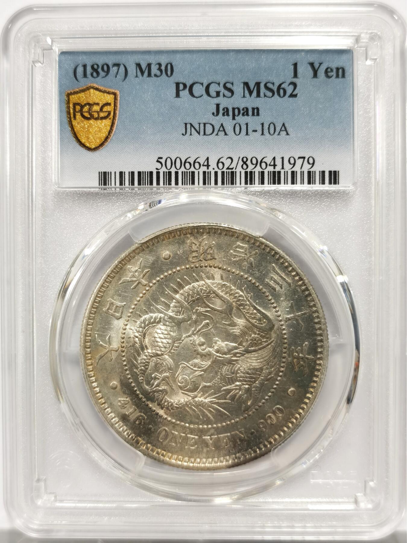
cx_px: 204
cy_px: 272
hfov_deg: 27.0
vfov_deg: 35.5
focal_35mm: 54
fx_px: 847
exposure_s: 1/100
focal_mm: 5.56
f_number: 16
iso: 125
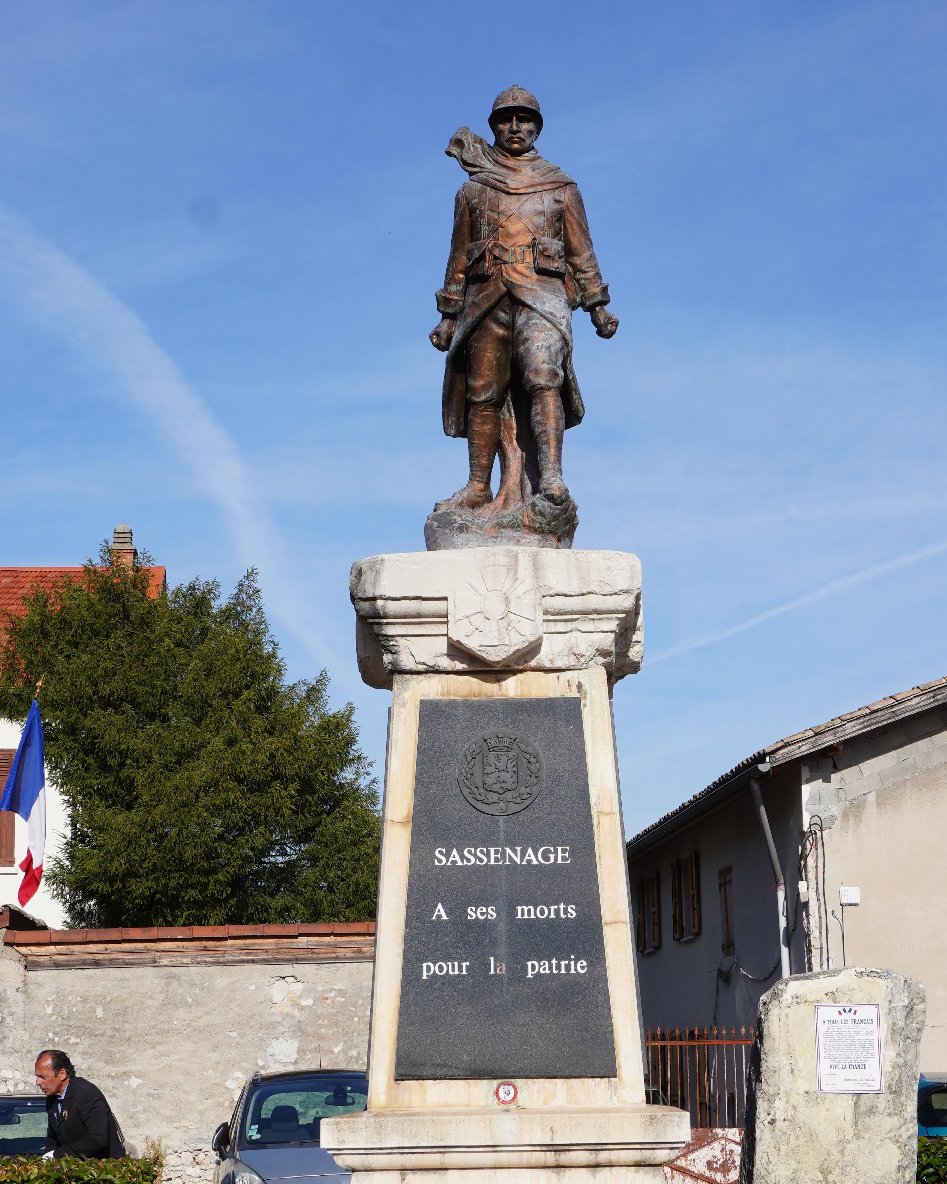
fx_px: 2130
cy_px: 685
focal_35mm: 61
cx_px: 524
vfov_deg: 31.0
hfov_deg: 25.1
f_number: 11
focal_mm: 25
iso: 100
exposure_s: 1/250
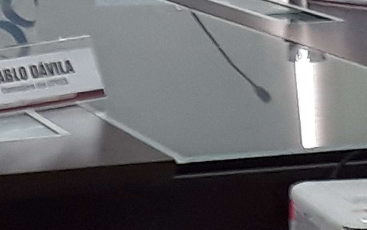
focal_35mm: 108
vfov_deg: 11.4
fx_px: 1080
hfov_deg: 19.0
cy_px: -152
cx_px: 38
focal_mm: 3.6
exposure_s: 1/30
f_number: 1.9
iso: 100
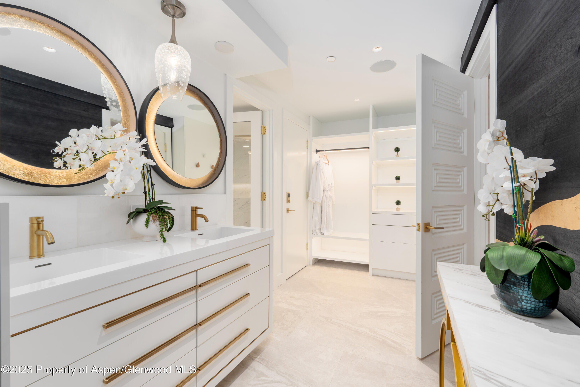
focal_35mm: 16
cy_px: 194
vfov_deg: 72.0
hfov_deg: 95.0
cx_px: 290
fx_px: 266
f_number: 11
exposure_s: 1/160
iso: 400
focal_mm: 16.5
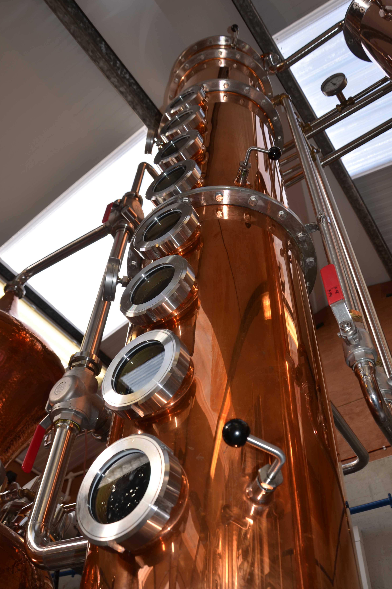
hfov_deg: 43.5
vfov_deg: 61.9
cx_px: 175
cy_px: 301
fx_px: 490
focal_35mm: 30
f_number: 5
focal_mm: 18
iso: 100
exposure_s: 1/200
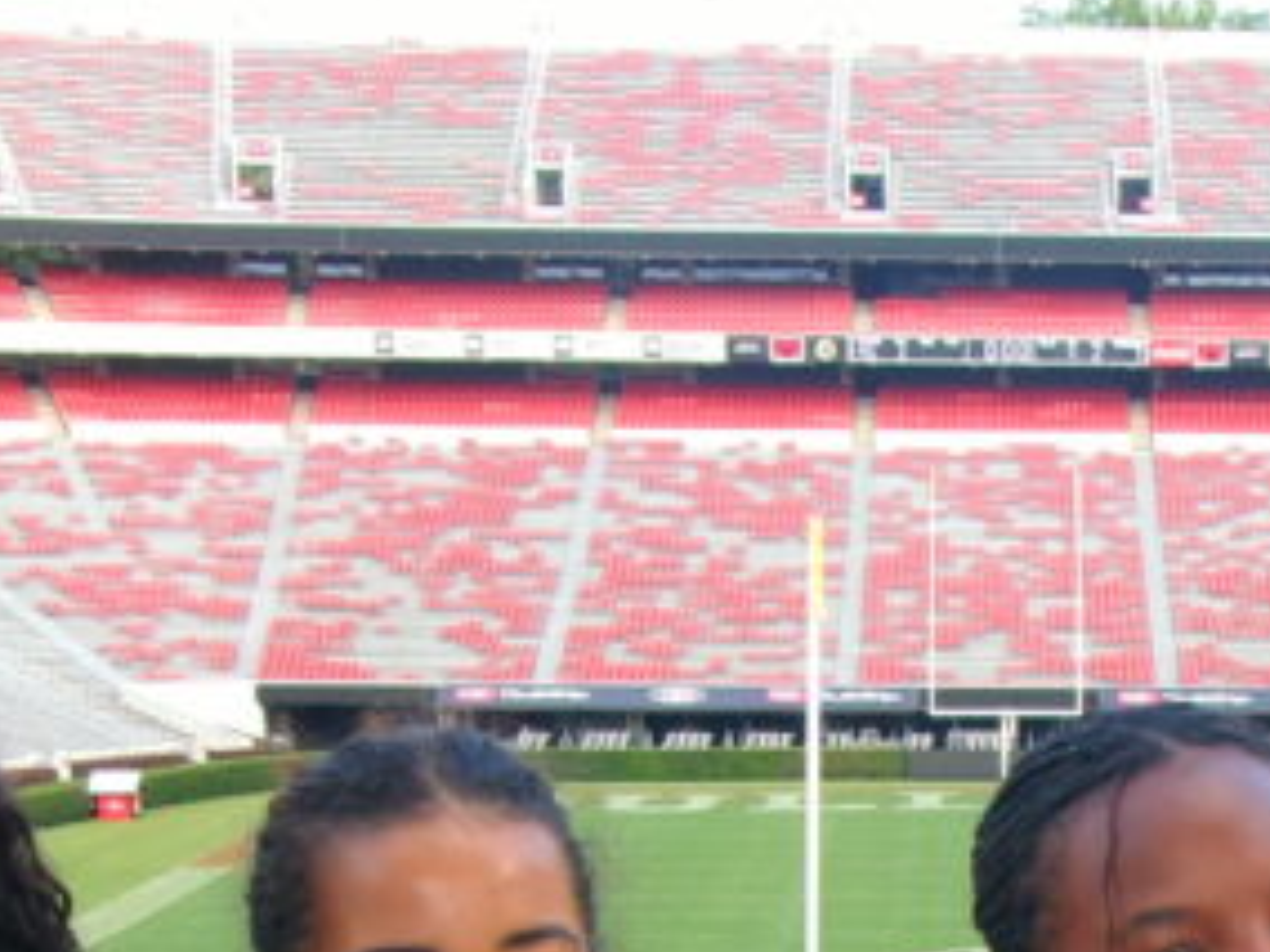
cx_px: 1198
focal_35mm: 101
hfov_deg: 19.0
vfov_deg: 14.0
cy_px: 1251
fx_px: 3706
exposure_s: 1/140
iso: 100
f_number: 3.9
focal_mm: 5.1
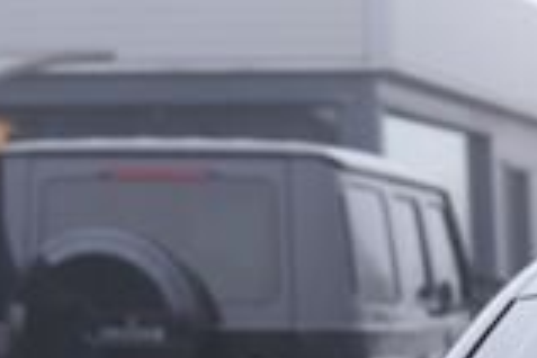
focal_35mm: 206
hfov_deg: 9.3
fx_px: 3073
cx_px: 1091
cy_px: 932
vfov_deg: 6.3
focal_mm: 32
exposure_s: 1/80
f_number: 4
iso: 100
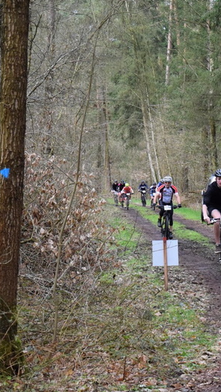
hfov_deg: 9.7
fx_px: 1291
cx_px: 255
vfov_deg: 17.3
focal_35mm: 124
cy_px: 197
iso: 4000
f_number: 6.3
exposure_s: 1/1600
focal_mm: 52
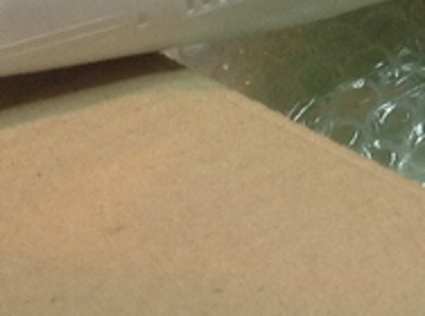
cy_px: -271
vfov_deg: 8.4
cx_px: 556
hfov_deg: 11.5
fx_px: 2057
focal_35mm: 168
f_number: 2.4
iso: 80
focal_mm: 4.28
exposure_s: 1/50
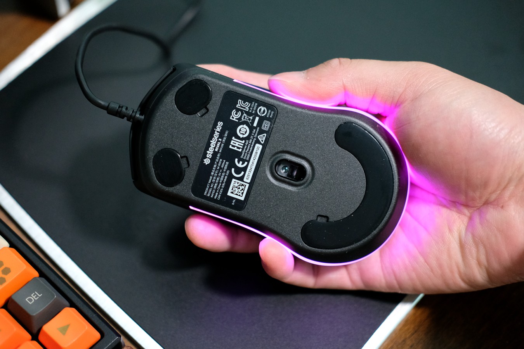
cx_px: 262
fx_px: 771
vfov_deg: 25.5
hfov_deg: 37.5
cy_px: 174
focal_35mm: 53
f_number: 2
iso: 2500
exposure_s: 1/125
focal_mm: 35
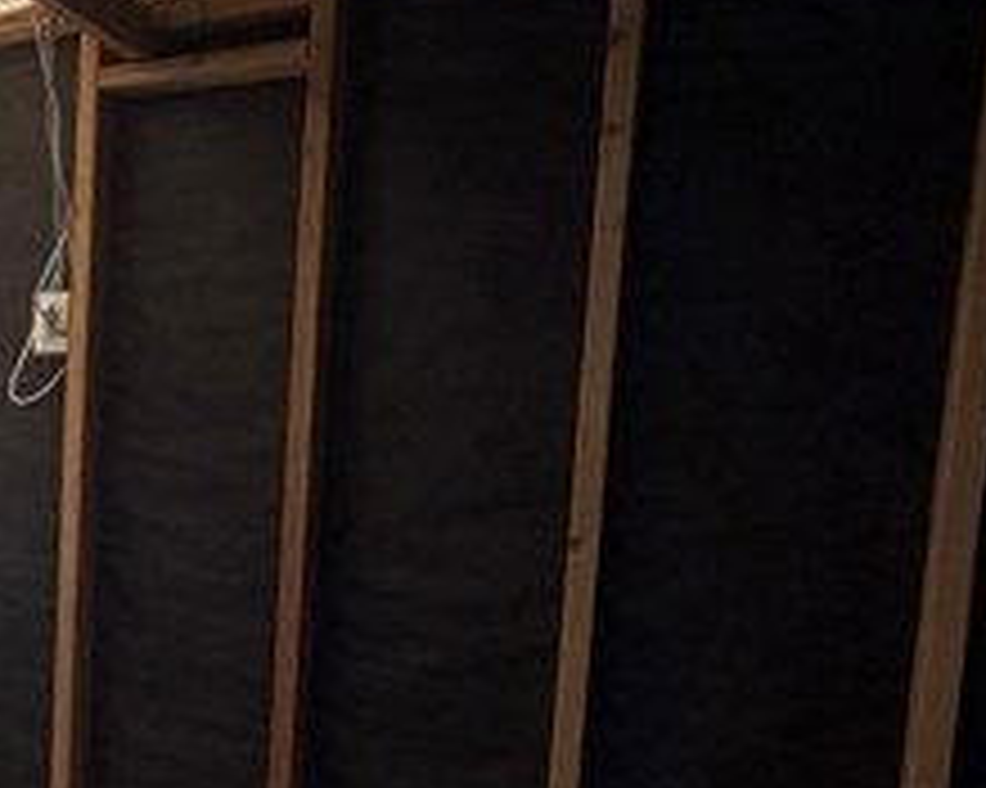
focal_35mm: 40
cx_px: -113
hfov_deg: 37.8
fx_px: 1167
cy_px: 513
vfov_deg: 37.0
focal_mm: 2.22
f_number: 2.2
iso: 160
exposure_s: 1/120
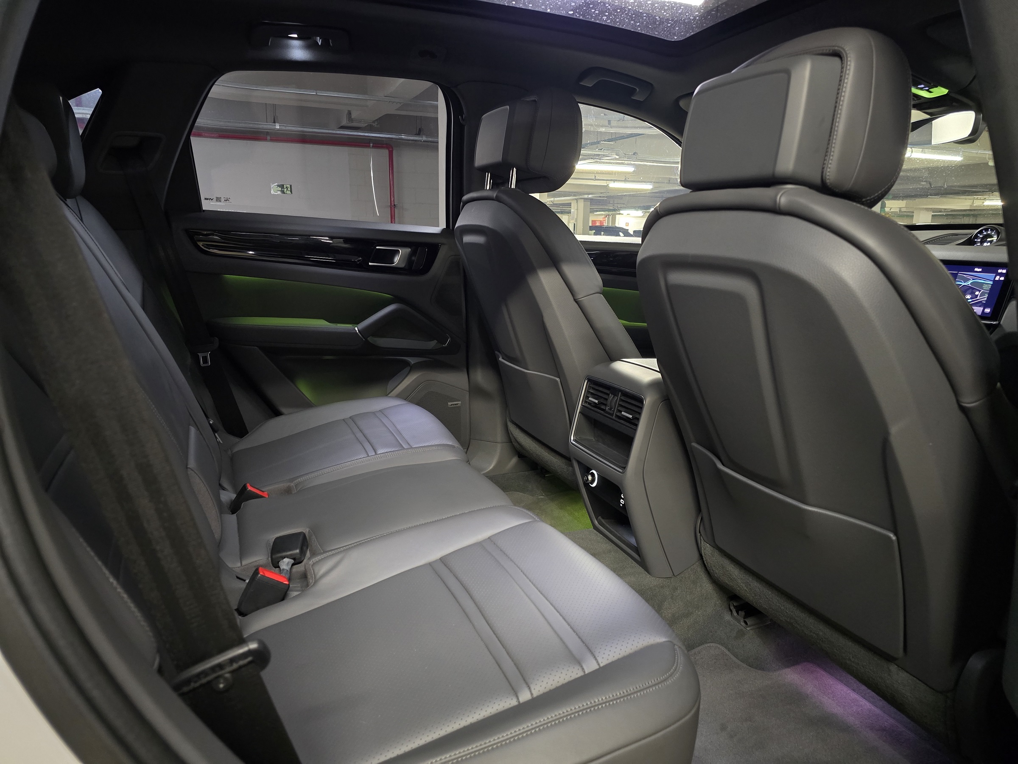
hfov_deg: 73.9
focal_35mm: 23
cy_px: 382
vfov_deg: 58.9
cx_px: 509
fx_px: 676
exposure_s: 1/24
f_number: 1.7
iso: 1250
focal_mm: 6.3
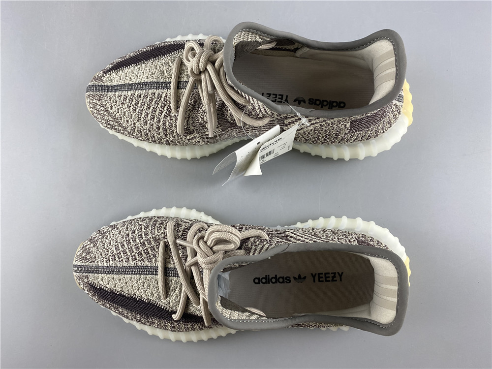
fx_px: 370
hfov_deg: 67.3
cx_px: 246
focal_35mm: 26
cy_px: 184
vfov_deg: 53.1
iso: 64
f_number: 1.8
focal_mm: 4.25
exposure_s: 1/100
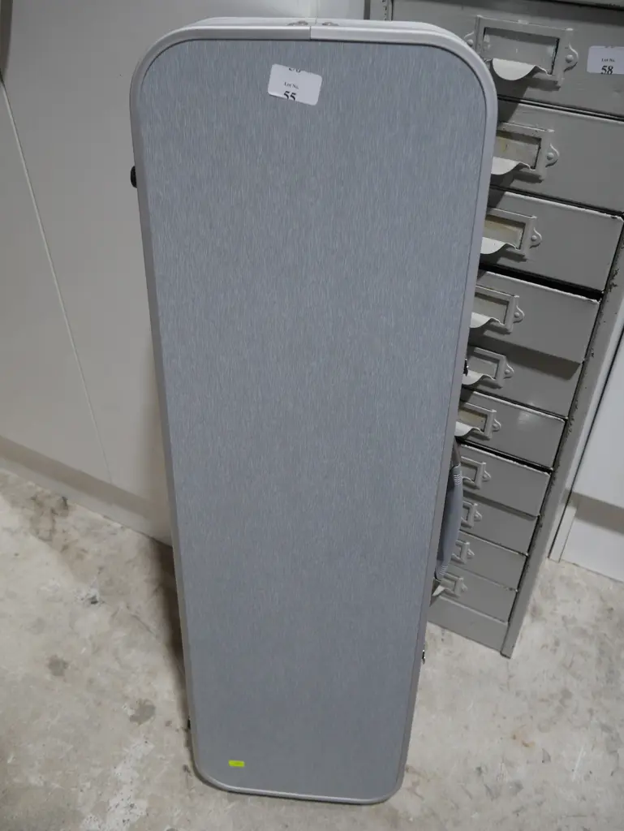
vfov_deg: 59.9
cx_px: 312
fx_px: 720
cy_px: 416
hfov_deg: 46.8
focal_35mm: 30
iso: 200
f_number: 3.6
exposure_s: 1/80
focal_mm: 15
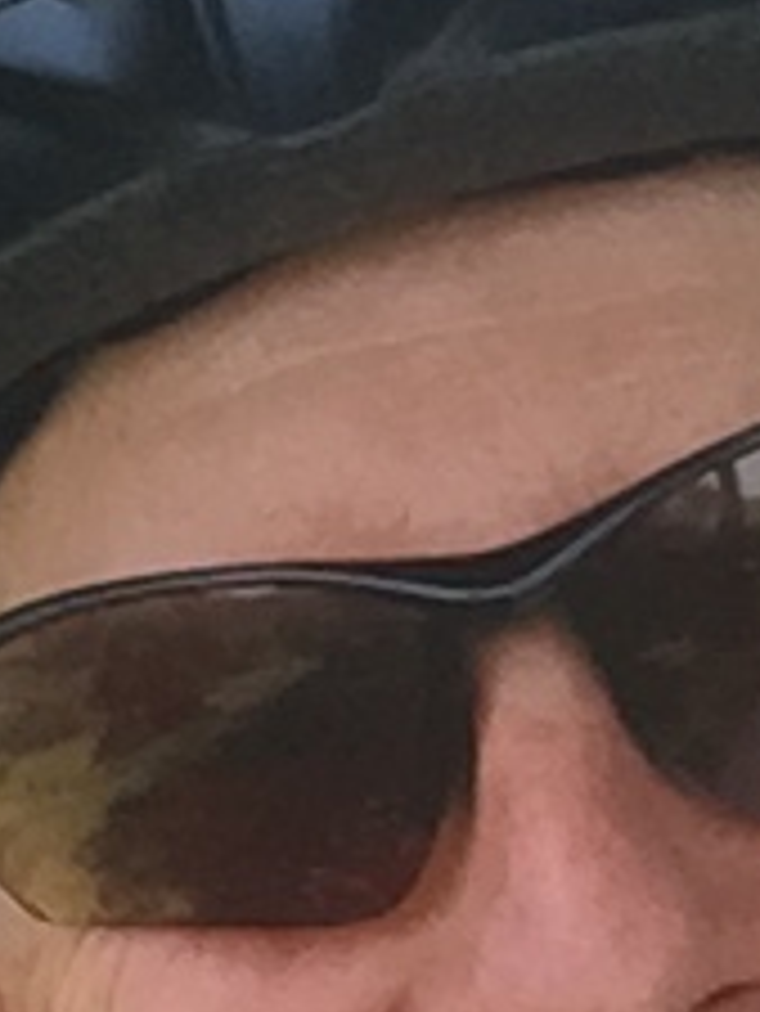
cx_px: -684
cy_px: 868
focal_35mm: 176
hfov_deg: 8.1
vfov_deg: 11.2
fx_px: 5147
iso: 32
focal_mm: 2.65
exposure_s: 1/192
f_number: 2.2
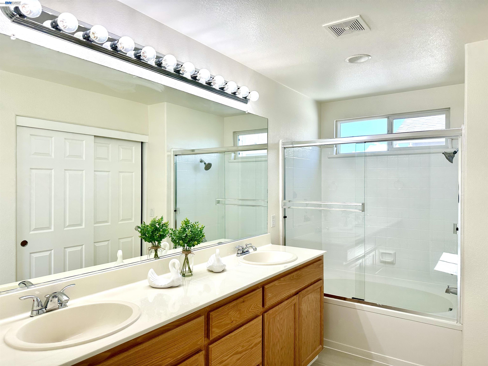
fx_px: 338
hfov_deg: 71.6
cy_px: 183
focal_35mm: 24
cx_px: 244
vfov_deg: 56.8
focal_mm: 6.86
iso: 80
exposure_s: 1/458
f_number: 1.78
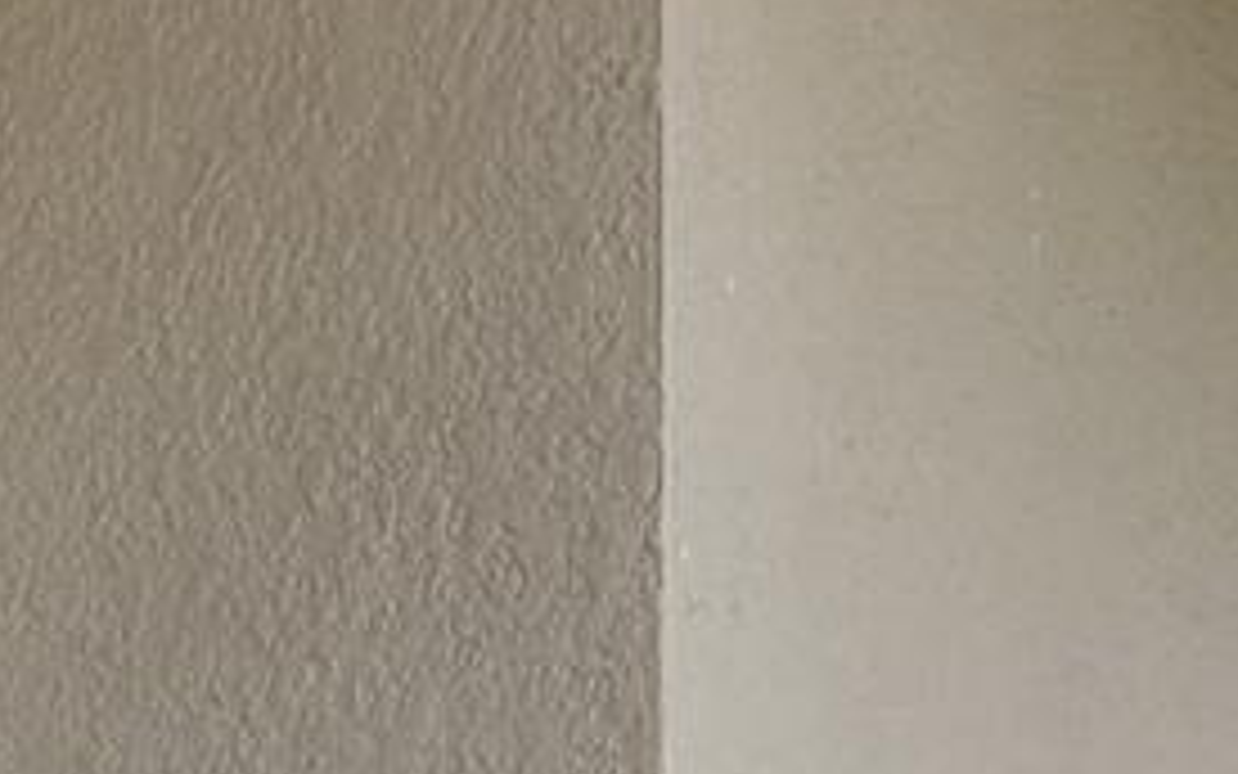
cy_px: 1480
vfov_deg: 13.7
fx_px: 2801
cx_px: -95
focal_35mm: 83
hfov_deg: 23.5
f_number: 8
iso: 800
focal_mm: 14
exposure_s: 1/640
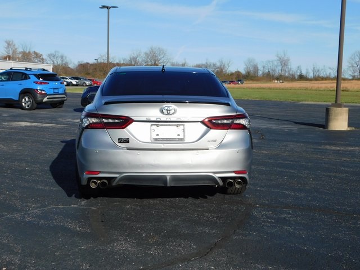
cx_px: 180
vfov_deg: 32.2
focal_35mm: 45
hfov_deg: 42.1
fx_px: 468
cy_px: 135
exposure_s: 1/400
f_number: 7.4
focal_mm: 8
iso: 125
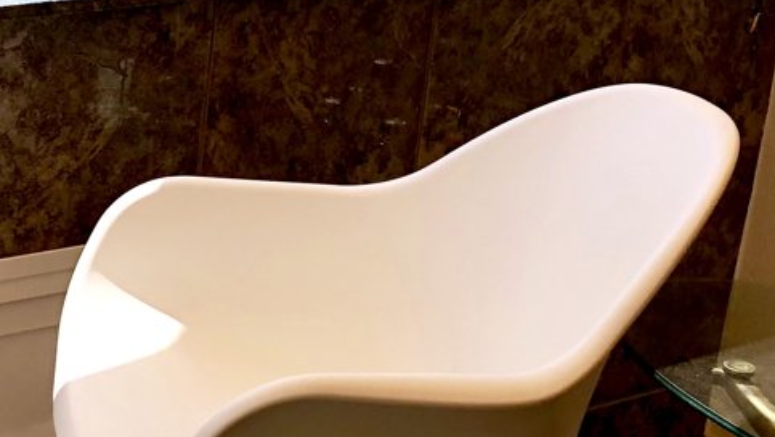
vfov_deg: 13.2
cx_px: -359
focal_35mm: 91
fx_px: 1871
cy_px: 50
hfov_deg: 20.4
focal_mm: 3.99
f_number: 1.8
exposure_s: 1/1736
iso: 20
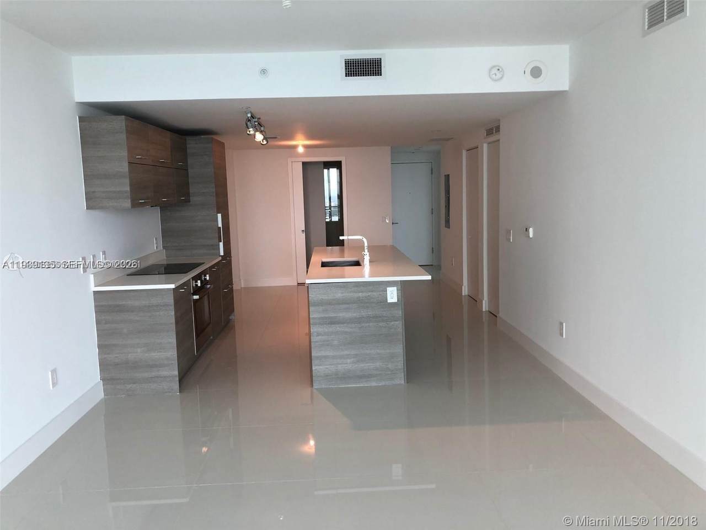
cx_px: 353
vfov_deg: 49.7
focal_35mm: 28
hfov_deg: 63.4
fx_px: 571
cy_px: 265
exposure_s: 1/40
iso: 20
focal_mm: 4
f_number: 1.8
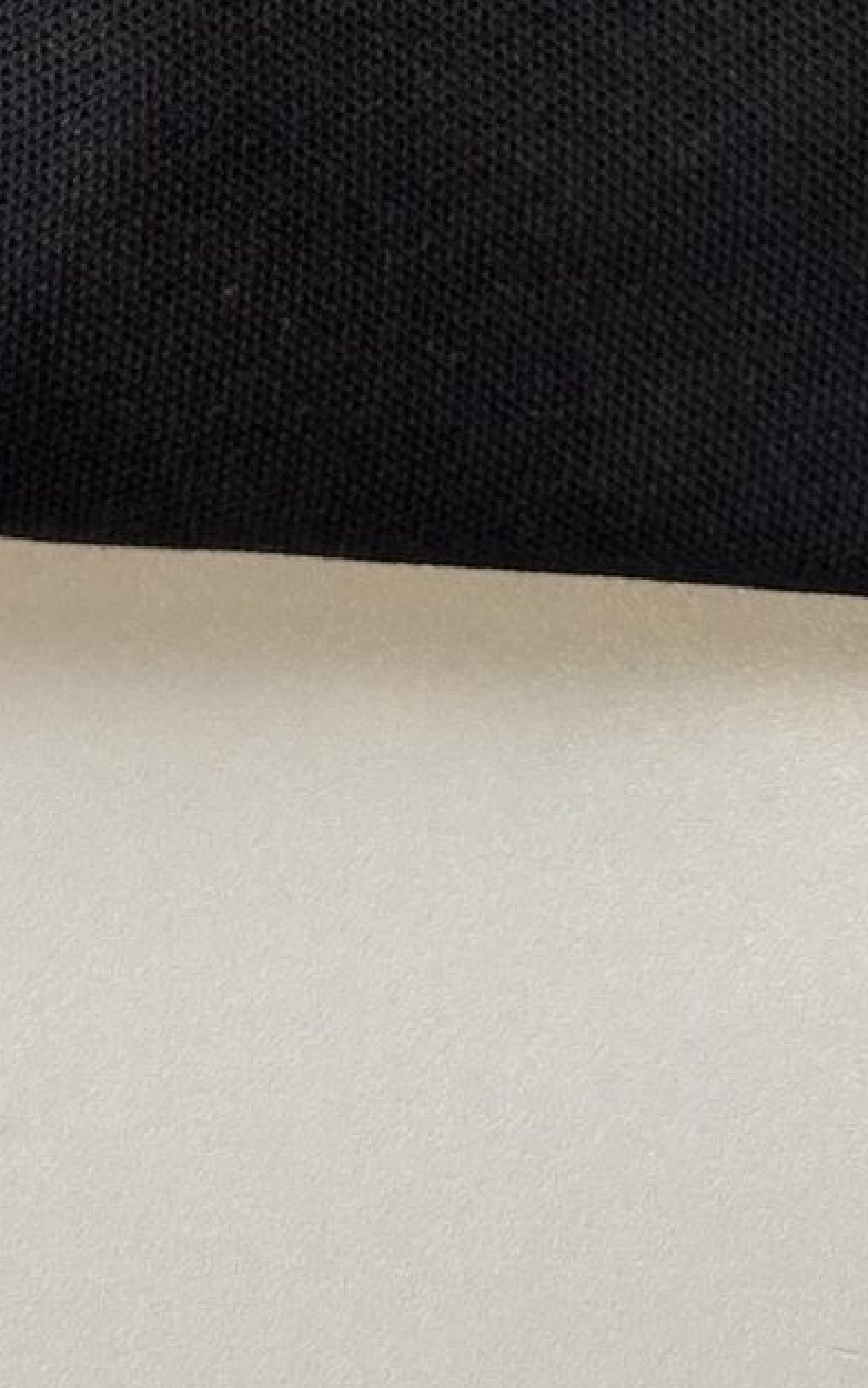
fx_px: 4804
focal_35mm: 127
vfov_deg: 14.5
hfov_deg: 10.2
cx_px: -104
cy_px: -1104
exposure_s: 1/100
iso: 50
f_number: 1.5
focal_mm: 5.7
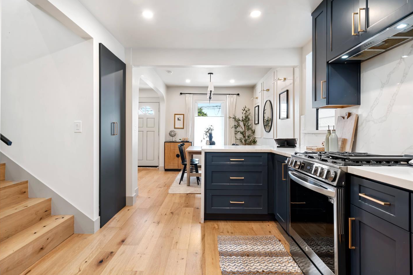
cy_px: 143
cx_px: 197
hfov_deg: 86.9
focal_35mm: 19
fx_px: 218
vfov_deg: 64.5
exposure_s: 1/2
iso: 250
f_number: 14
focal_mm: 18
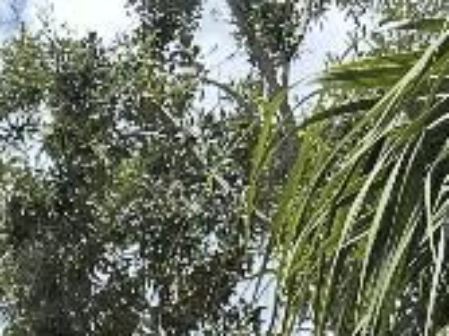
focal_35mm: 147
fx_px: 1905
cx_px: -97
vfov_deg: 8.8
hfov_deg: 13.1
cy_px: 903
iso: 80
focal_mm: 6.86
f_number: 1.78
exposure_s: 1/1517
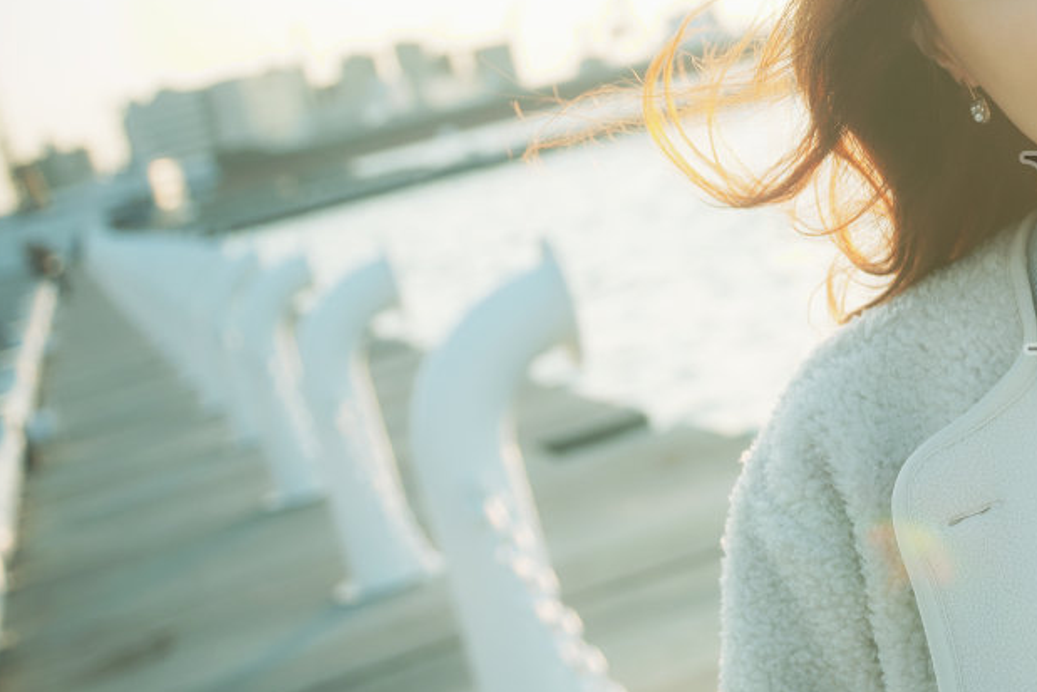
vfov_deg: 21.9
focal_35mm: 62
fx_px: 1786
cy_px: 266
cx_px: 1303
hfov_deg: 27.6
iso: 200
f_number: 2.8
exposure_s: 1/500
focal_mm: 24
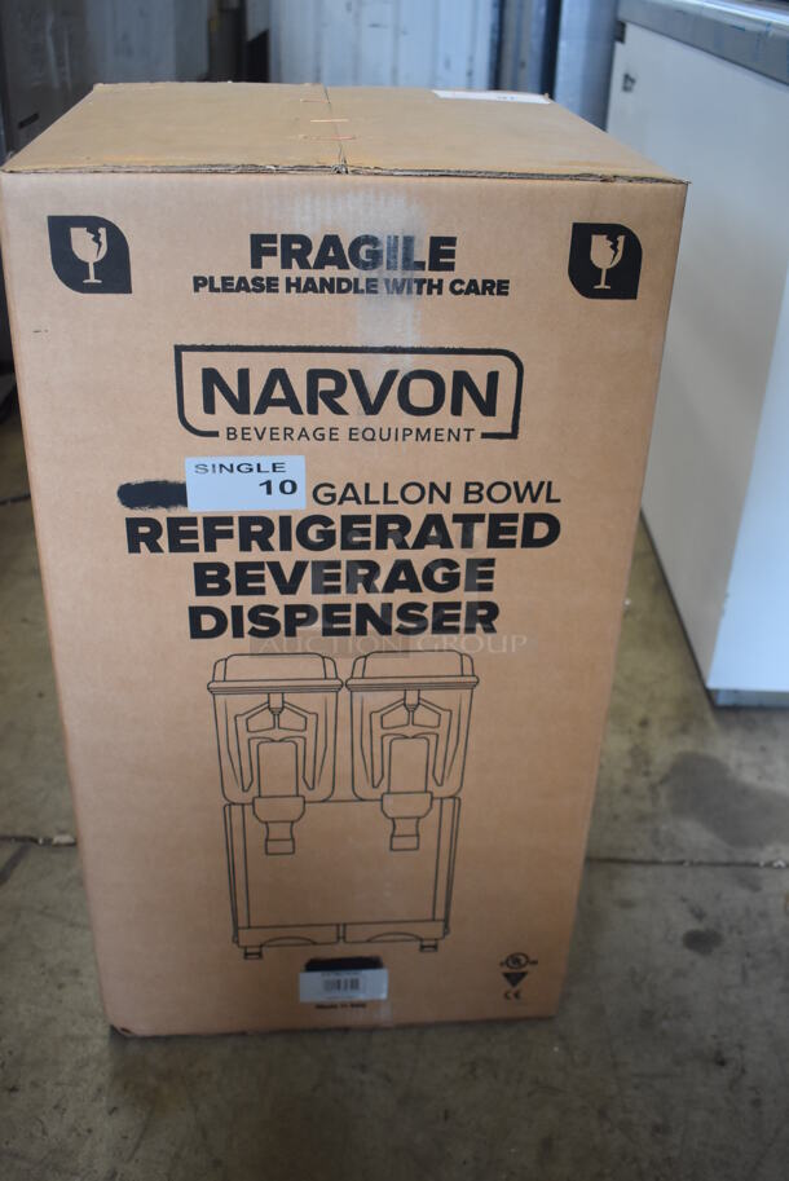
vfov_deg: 55.1
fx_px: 1132
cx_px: 394
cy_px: 590
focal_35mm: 34
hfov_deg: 38.4
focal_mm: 23
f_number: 3.8
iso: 1100
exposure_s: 1/125
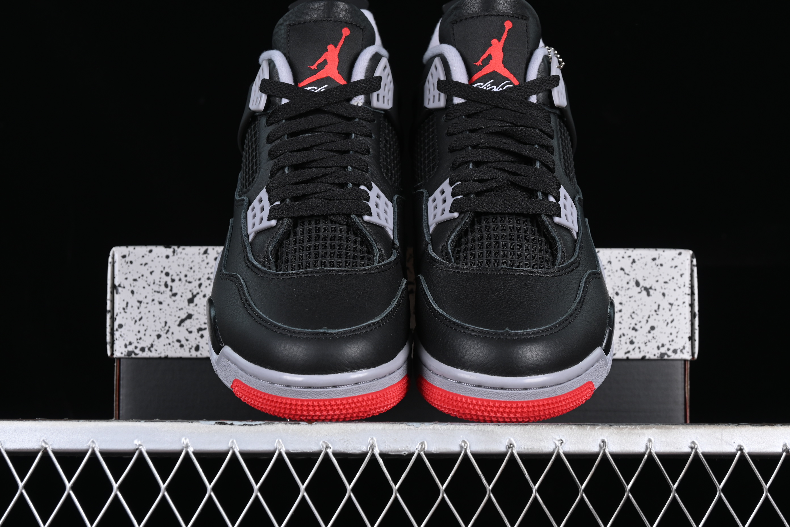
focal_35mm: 75
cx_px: 395
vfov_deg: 18.2
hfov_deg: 27.0
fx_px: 1646
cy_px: 264
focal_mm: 50
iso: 160
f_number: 6.3
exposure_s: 1/60
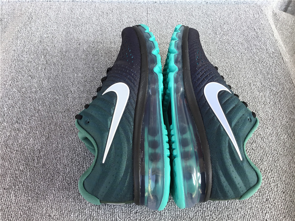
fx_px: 264
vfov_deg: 45.4
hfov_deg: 58.4
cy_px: 110
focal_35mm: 31
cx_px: 148
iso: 25
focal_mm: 3.3
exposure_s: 1/103
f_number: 2.4
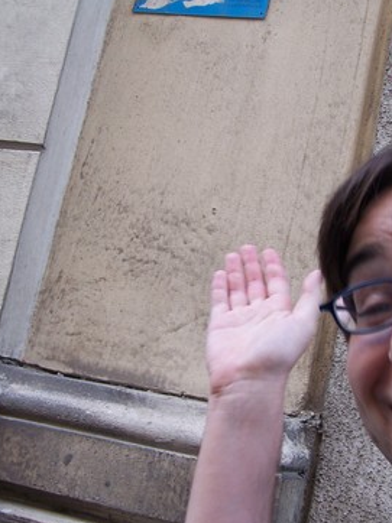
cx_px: 246
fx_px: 952
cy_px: 248
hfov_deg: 23.2
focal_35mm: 63
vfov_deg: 30.7
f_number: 2.8
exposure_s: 1/30
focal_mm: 6.3
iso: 80
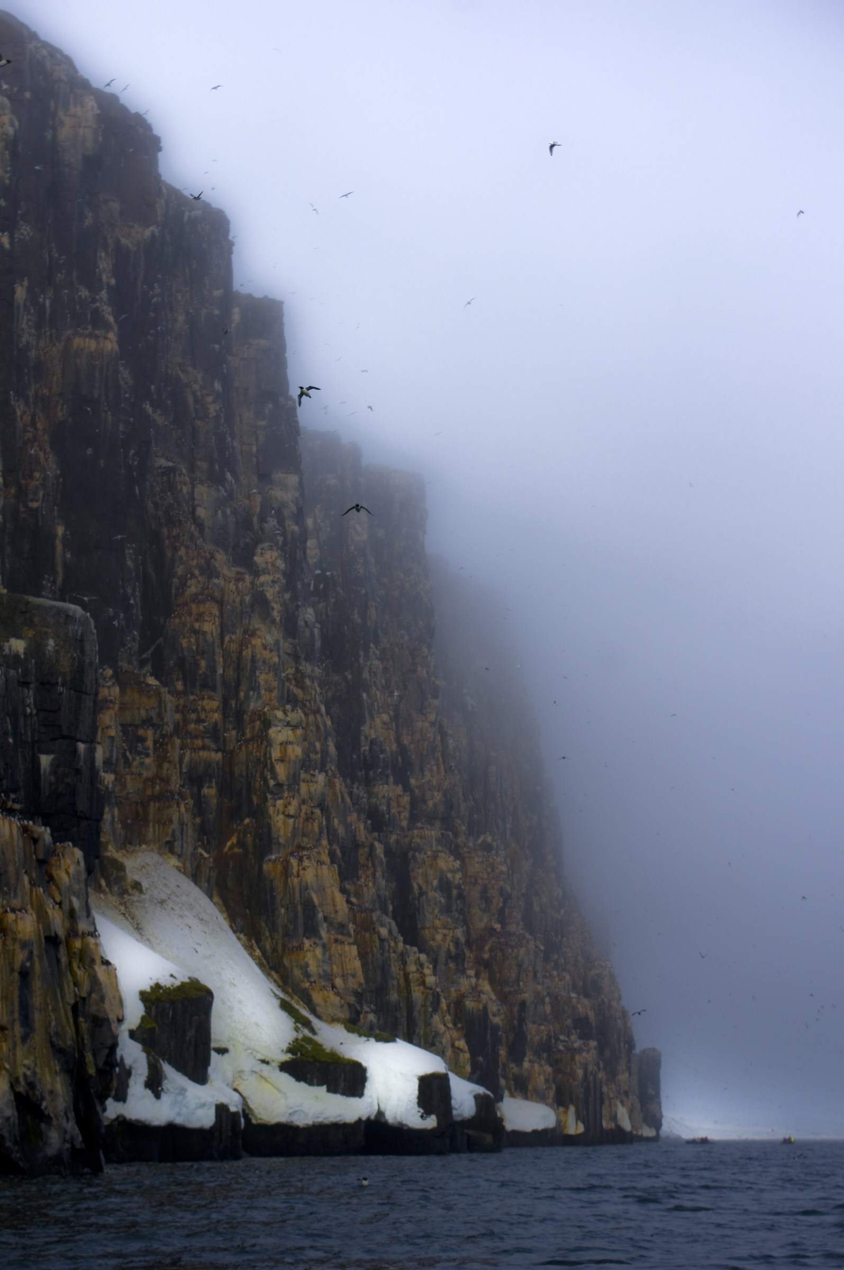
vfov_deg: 27.0
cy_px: 635
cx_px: 422
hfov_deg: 18.1
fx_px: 2643
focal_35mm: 75
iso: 200
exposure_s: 1/1000
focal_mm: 50
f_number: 5.6
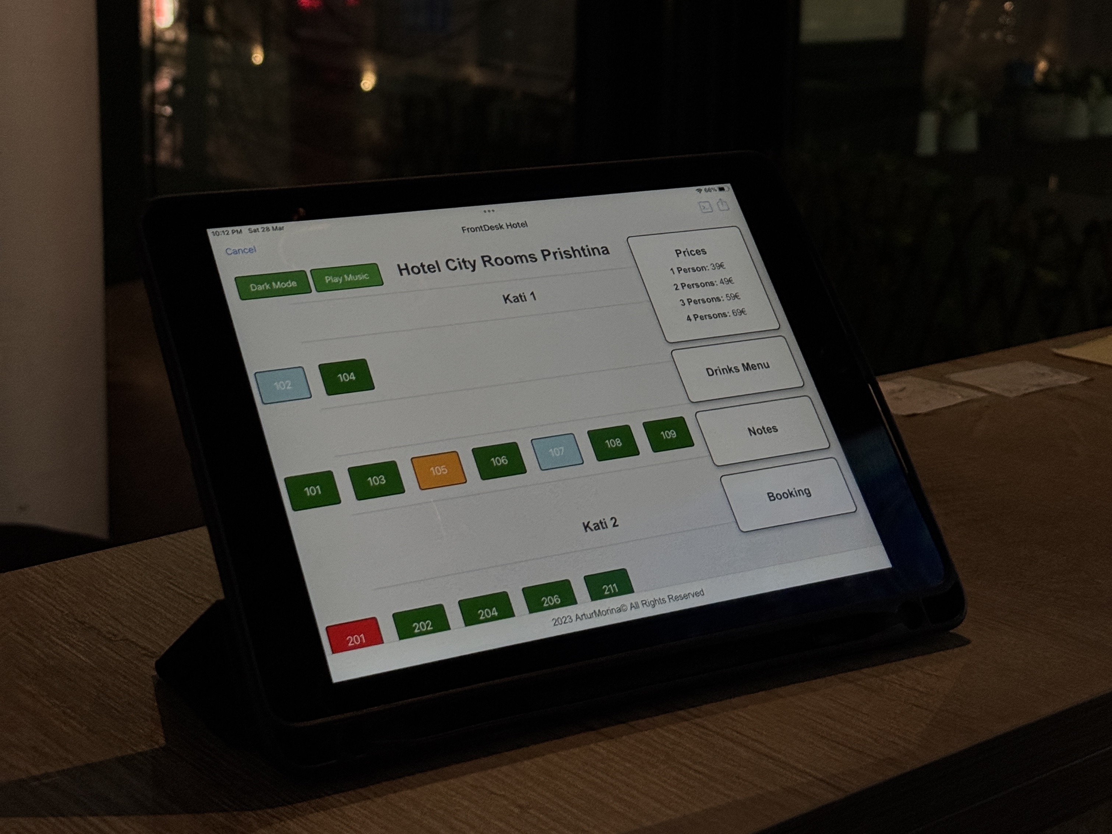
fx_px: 1542
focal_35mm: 48
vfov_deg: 30.3
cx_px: 556
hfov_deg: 39.7
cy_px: 417
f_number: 1.78
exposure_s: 1/40
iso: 400
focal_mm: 6.76
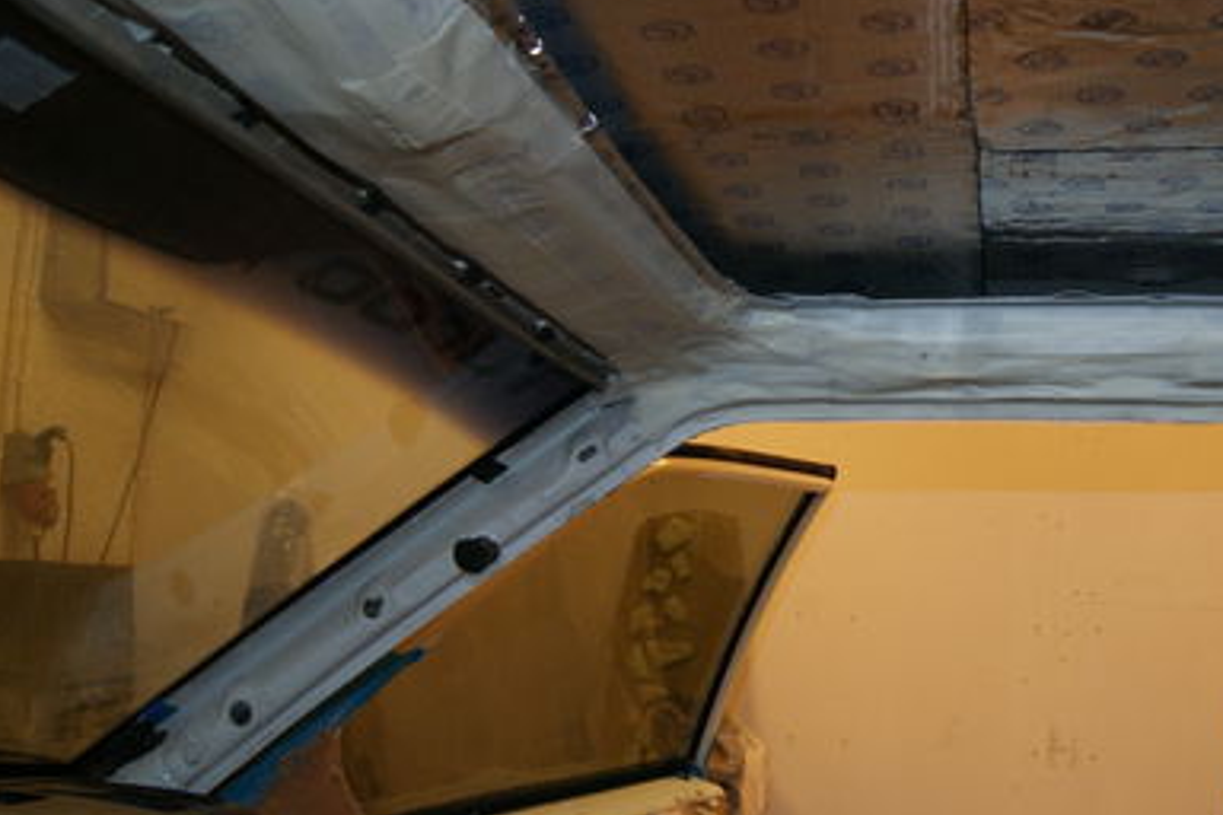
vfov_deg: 29.9
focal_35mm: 45
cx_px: 952
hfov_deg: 42.0
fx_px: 1529
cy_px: 425
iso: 400
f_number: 5.6
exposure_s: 1/60
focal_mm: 18
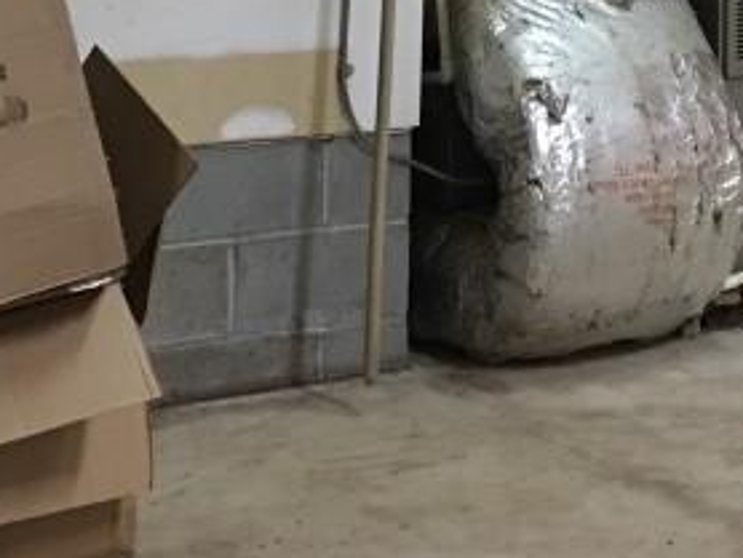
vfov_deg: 13.8
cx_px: 441
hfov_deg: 19.6
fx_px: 2148
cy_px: -310
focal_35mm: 100
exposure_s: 1/4
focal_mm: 4.15
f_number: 2.2
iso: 64
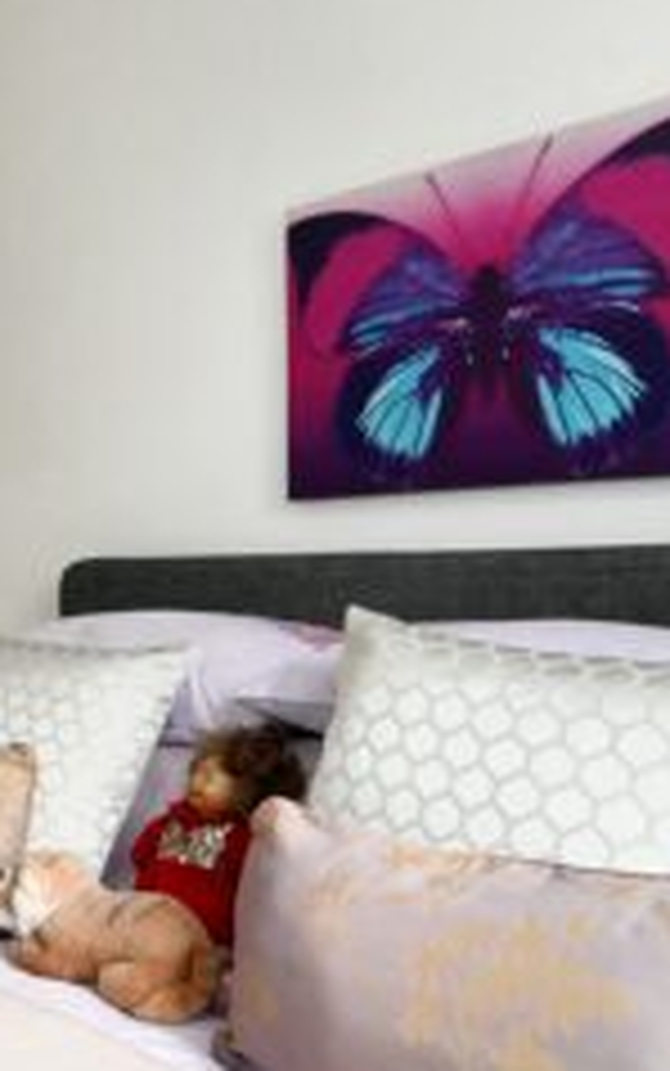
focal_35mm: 37
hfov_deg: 29.3
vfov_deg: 52.5
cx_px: -153
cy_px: 614
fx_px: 1080
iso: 6400
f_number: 10
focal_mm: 15
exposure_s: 1/200
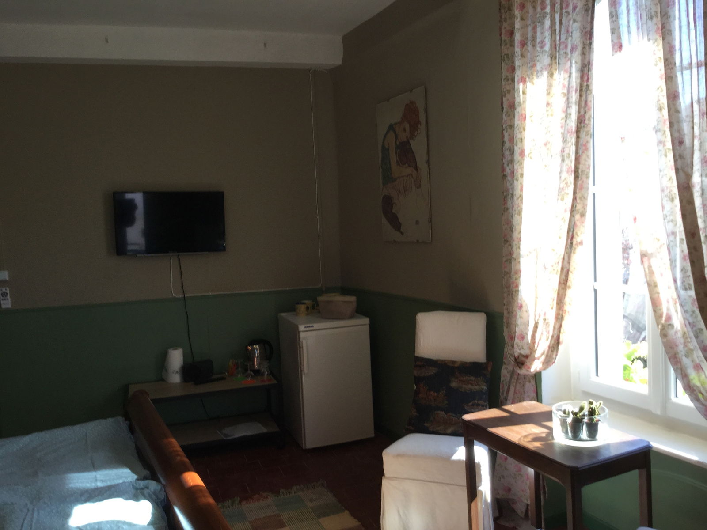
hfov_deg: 58.4
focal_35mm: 31
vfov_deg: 45.4
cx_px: 354
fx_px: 633
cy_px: 265
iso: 32
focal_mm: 3.3
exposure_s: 1/100
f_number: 2.4
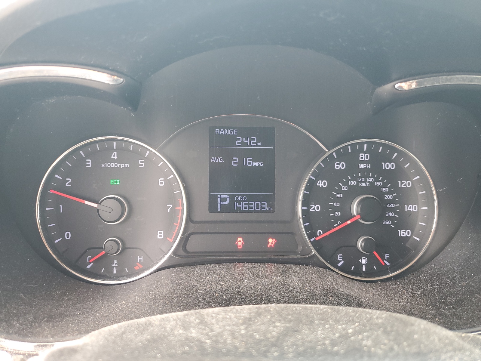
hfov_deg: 67.3
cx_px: 240
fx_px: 361
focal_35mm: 26
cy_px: 180
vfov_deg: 53.1
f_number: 1.5
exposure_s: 1/60.2
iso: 60
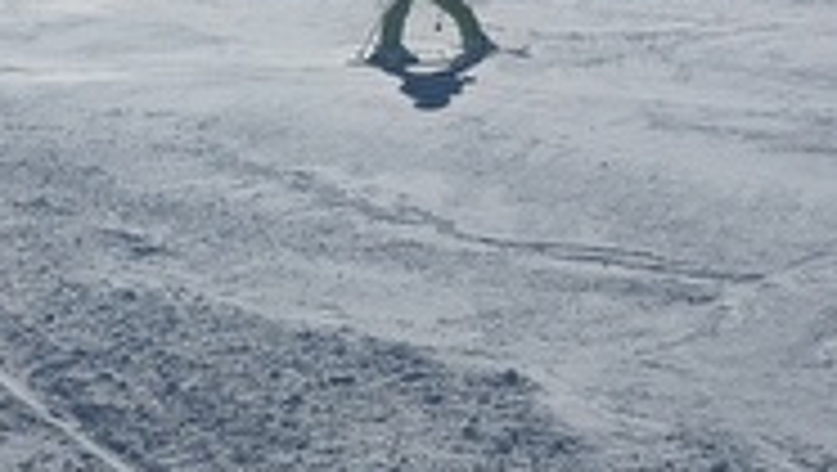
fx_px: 2266
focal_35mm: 102
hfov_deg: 20.9
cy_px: 54
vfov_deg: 11.8
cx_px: 284
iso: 25
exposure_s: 1/10989
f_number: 2.2
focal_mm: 4.15
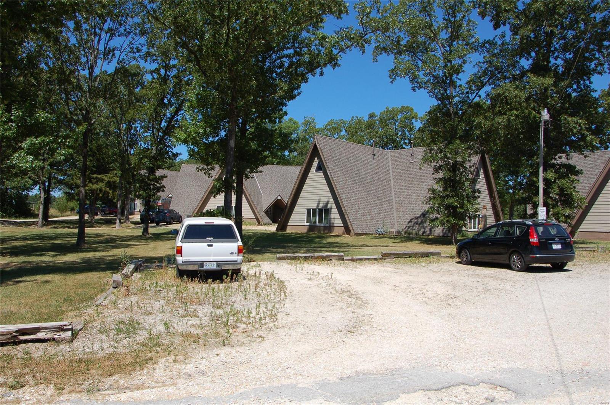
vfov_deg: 47.8
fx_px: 457
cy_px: 202
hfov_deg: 67.4
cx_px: 305
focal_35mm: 27
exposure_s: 1/320
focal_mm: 18
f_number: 9
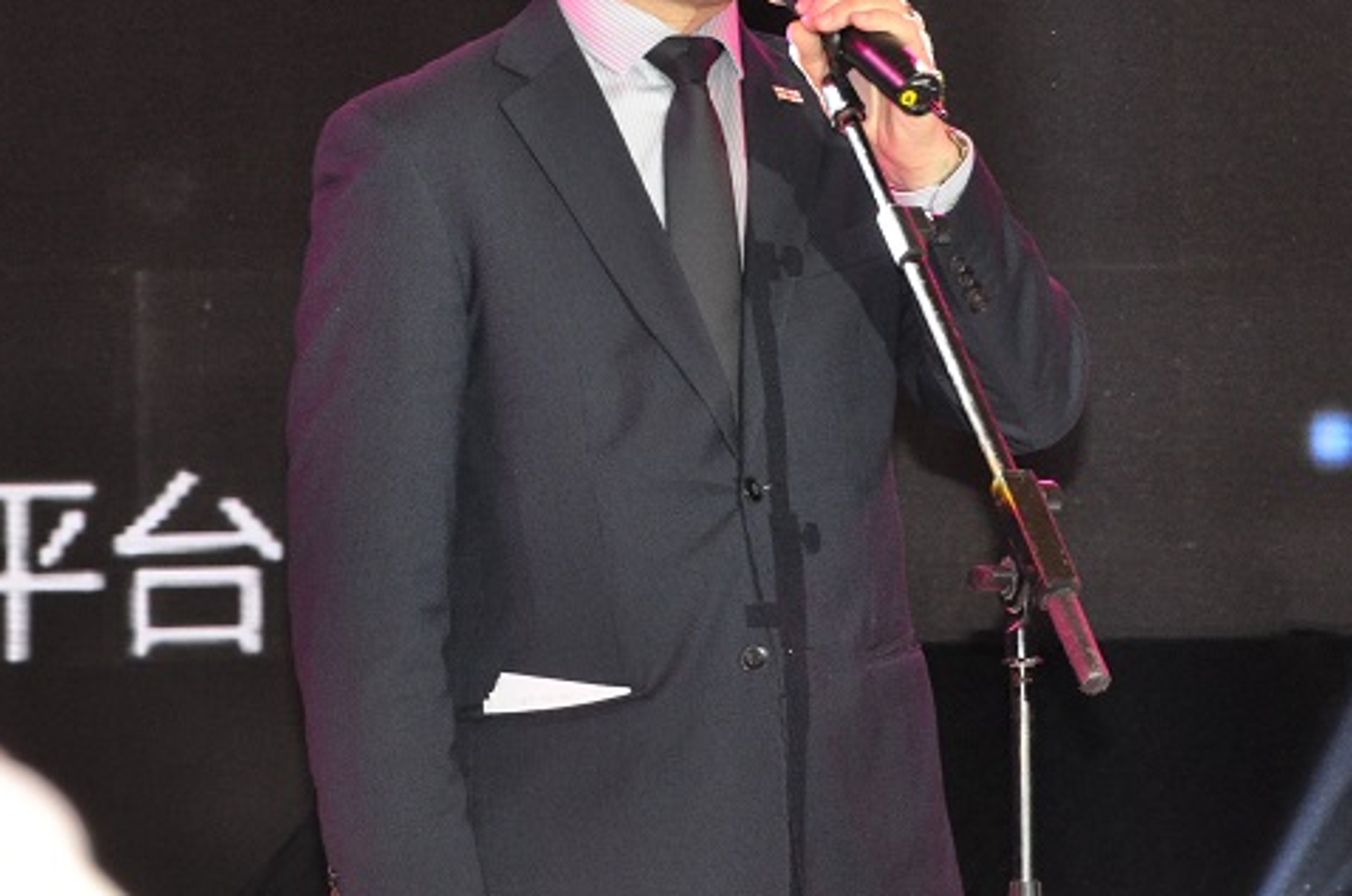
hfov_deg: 8.4
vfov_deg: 5.6
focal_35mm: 246
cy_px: 211
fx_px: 9223
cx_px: 956
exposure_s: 1/125
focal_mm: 98
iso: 1600
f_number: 10
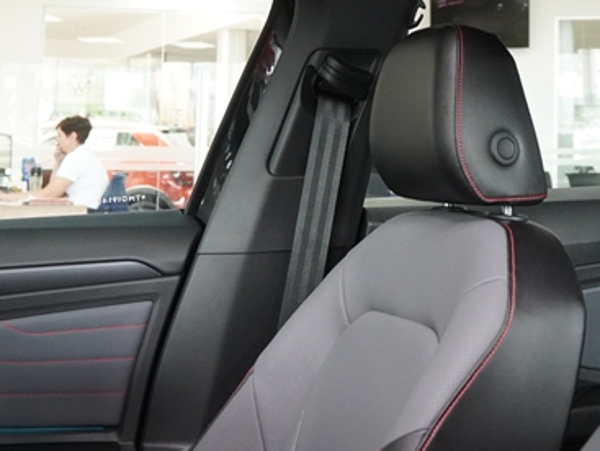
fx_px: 1186
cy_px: -19
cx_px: 526
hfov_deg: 27.5
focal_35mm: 68
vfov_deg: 20.7
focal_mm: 17
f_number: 3.2
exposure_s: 1/160
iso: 1600
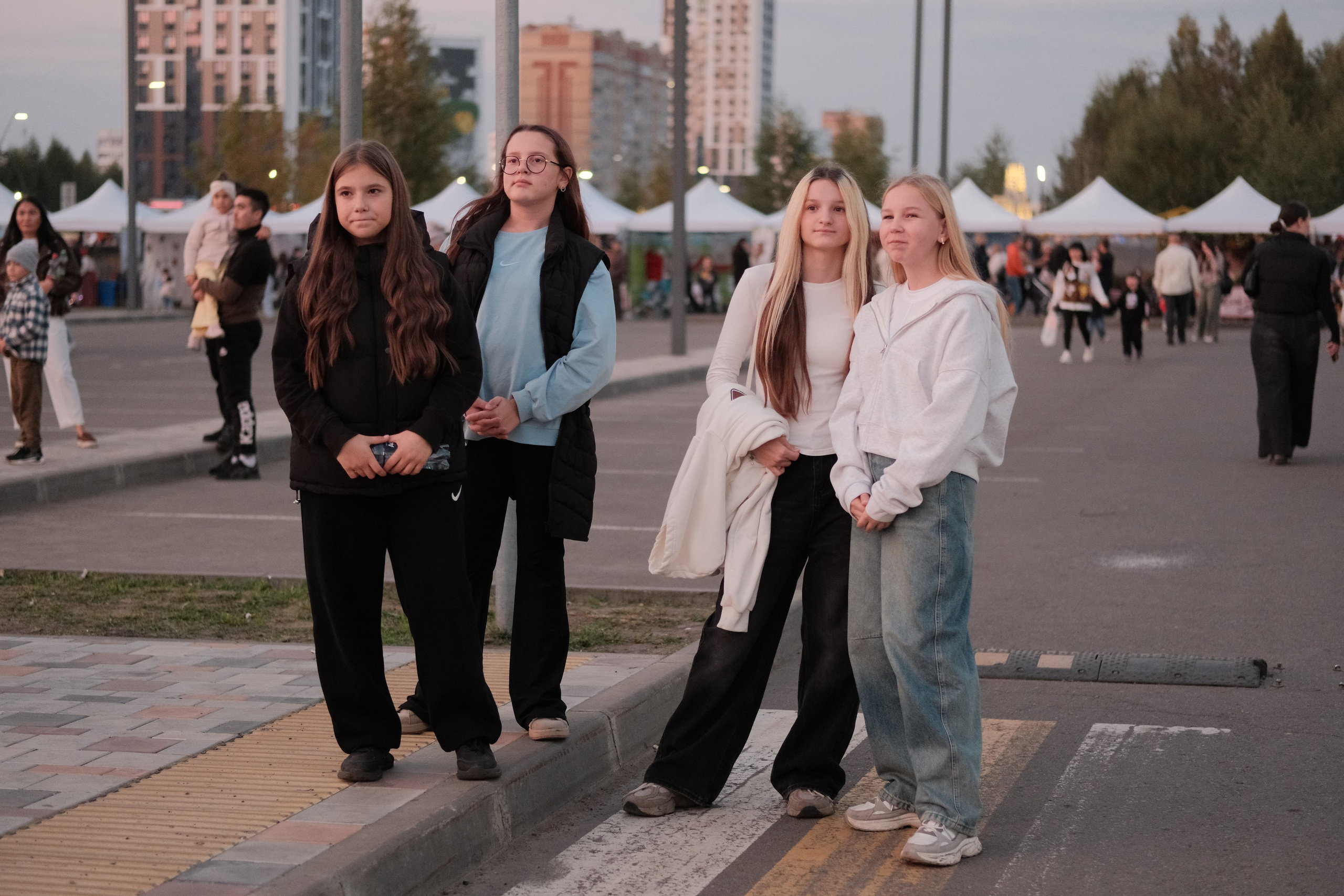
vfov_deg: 18.2
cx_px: 672
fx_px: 2800
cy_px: 448
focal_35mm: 75
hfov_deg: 27.0
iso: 1600
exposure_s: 1/320
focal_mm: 50
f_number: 2
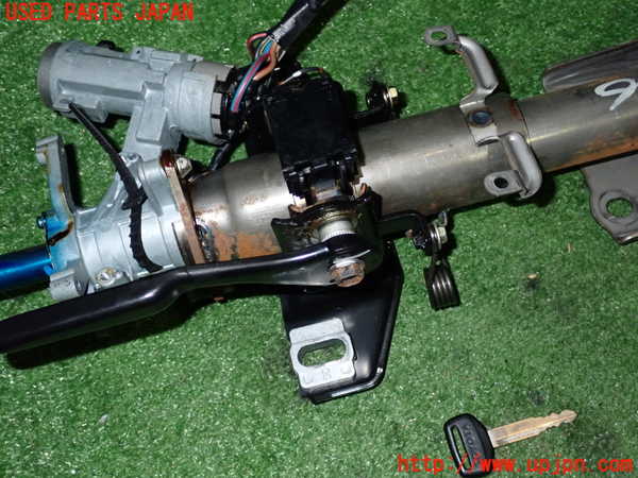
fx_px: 756
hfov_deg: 45.8
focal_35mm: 41
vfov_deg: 35.1
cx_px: 319
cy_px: 239
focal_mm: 7.31
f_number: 8
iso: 800
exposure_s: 1/40
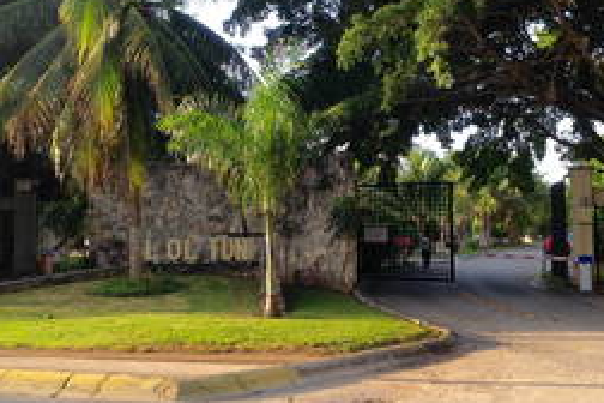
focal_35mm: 52
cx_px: 314
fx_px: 872
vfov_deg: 26.0
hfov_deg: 38.2
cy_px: 175
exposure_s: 1/277
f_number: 2.4
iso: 50
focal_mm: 4.28
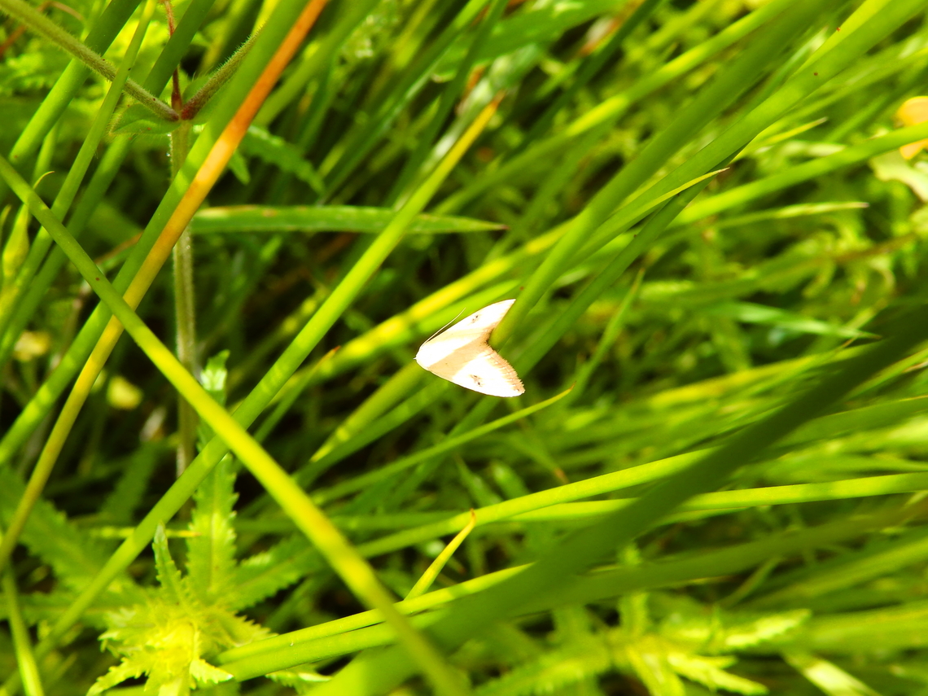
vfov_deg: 27.5
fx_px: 1421
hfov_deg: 36.2
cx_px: 464
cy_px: 348
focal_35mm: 53
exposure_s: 1/125
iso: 80
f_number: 4.4
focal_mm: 9.6
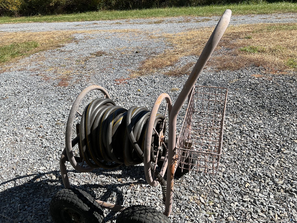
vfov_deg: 48.2
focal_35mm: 29
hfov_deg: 61.7
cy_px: 112
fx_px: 249
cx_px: 148
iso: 16
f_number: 1.8
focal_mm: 3
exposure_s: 1/1626
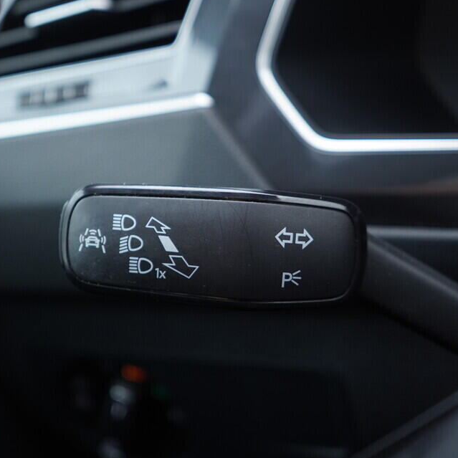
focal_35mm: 49
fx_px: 733
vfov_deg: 34.7
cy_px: 226
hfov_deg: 34.6
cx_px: 199
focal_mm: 24
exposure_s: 1/40
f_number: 2.8
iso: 250
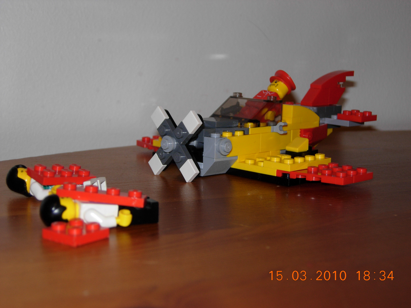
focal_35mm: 62
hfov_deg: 31.2
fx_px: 736
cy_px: 154
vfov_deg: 23.7
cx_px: 206
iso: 50
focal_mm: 12.9
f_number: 3.5
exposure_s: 1/45.2
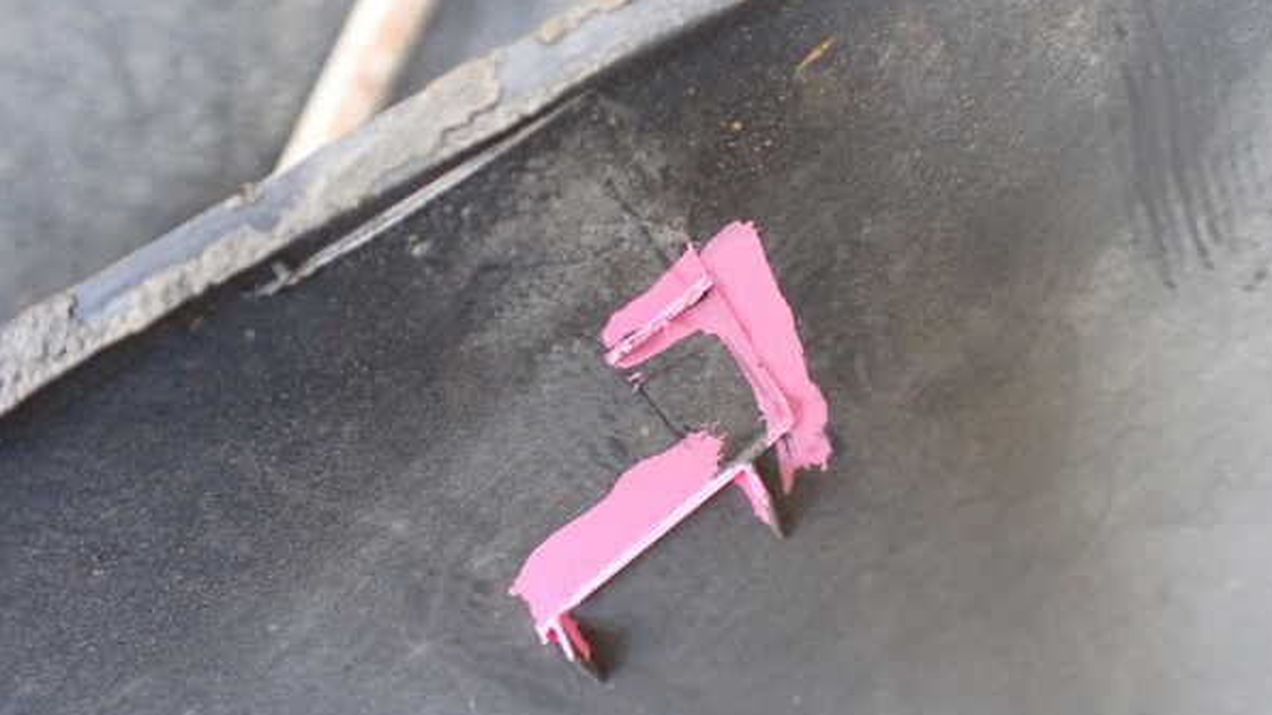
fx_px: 1113
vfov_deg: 35.6
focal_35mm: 33
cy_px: 390
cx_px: 640
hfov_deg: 59.5
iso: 640
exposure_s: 1/125
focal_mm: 5.4
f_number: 2.3
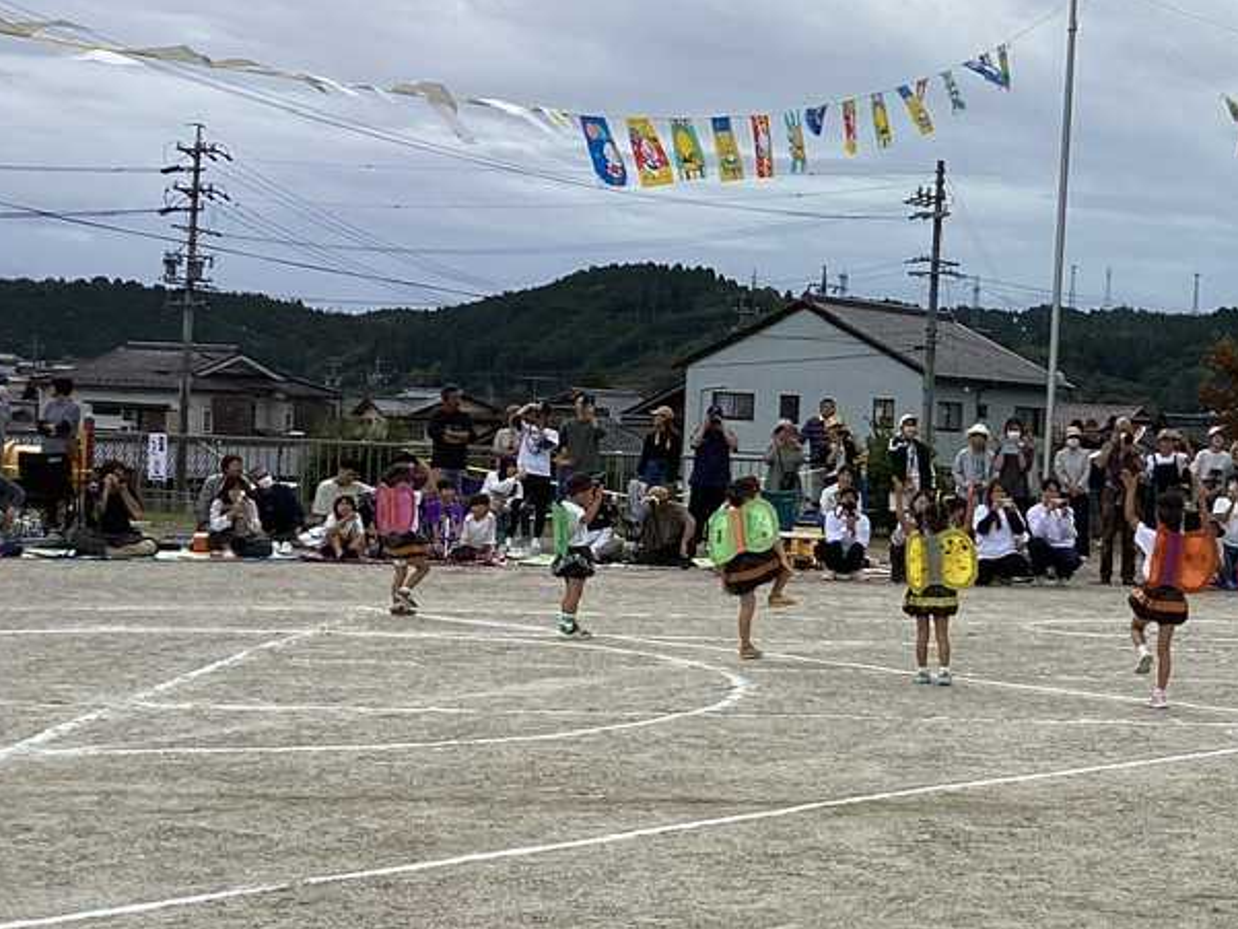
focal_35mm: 66
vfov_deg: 22.3
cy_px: 488
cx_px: 1232
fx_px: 2361
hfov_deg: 27.7
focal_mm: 3.3
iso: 25
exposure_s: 1/1481
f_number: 2.4
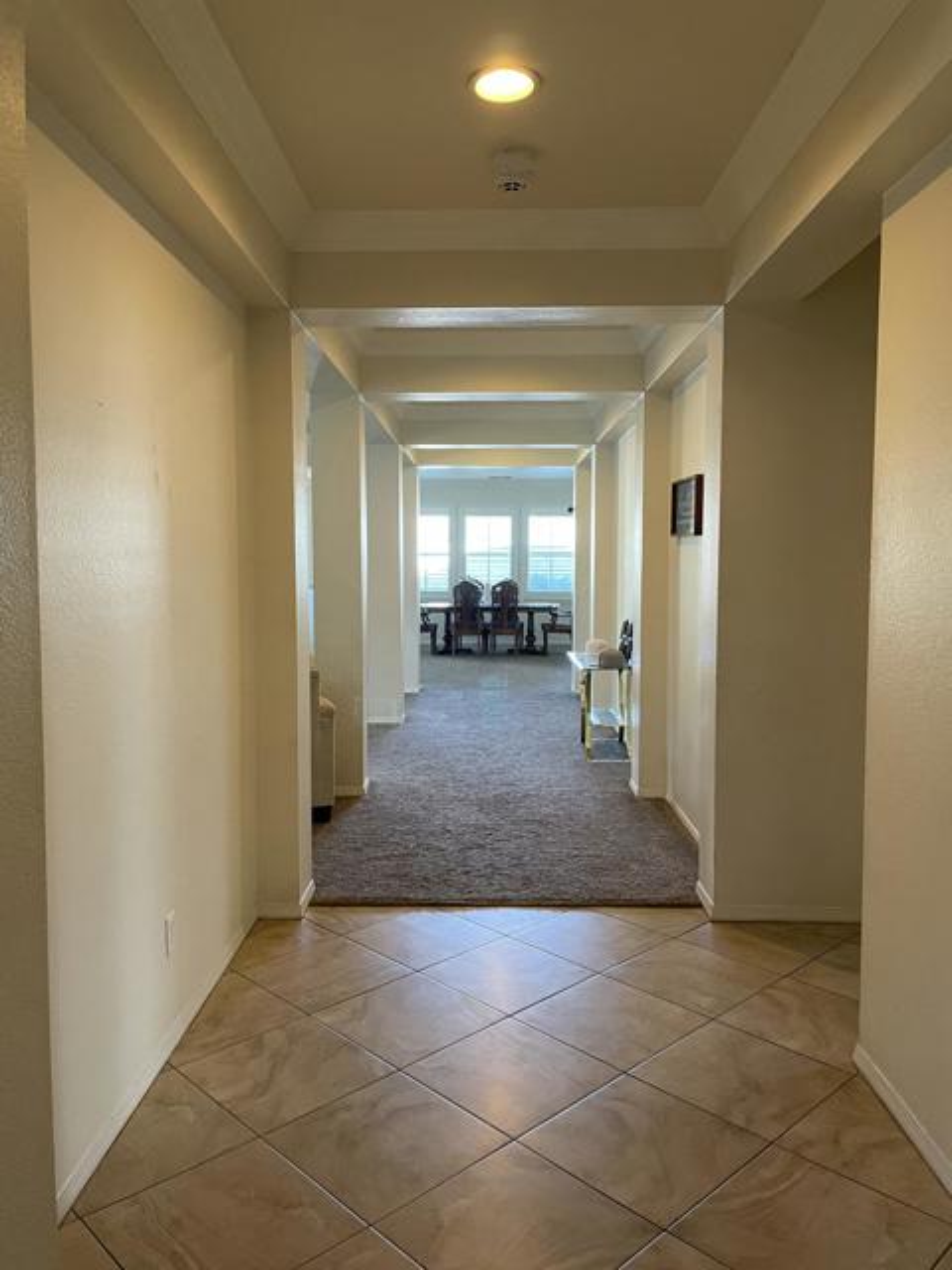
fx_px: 953
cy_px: 635
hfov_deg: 53.1
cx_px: 476
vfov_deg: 67.3
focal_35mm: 26
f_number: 1.6
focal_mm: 4.2
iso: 320
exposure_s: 1/60
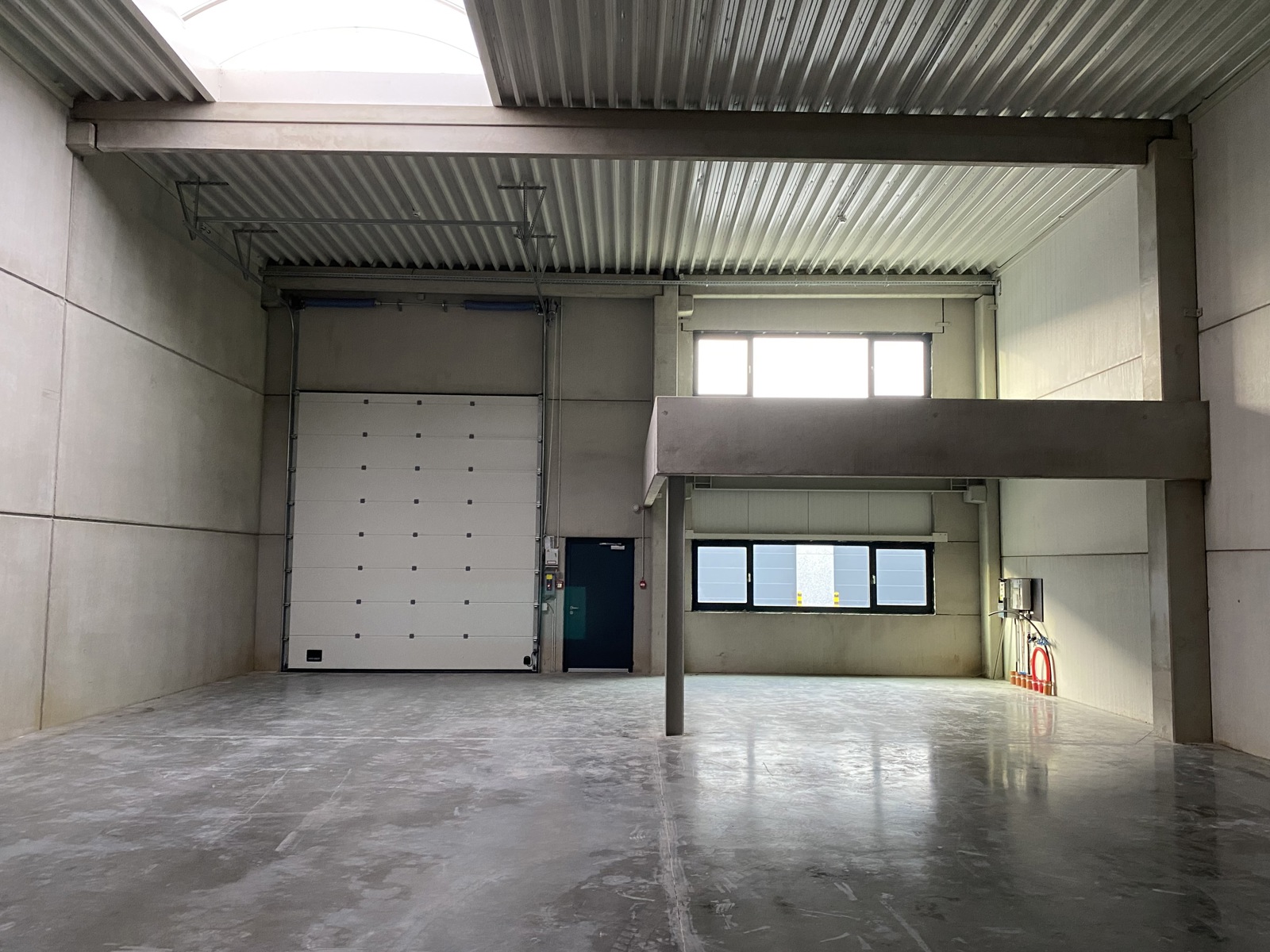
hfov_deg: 67.3
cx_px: 635
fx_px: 954
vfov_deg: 53.1
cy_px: 476
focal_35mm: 26
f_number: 1.8
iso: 320
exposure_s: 1/60
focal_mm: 4.25
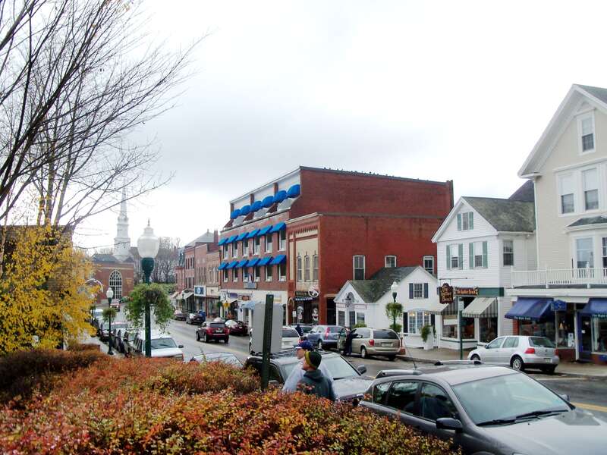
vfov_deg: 40.7
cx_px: 304
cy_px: 228
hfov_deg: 52.6
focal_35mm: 35
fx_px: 614
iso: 80
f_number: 3
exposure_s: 1/500
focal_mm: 6.3
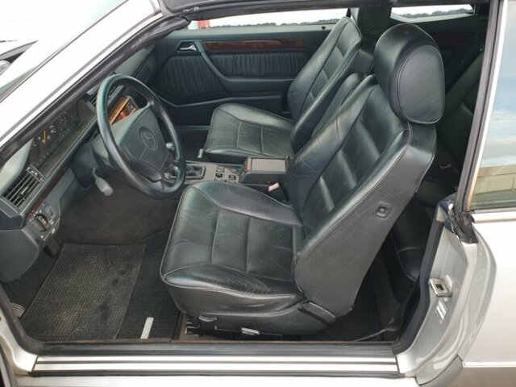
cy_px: 194
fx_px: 388
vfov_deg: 53.1
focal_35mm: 26
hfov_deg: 67.3
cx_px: 258
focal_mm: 4.3
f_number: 2.4
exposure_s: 1/50
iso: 64
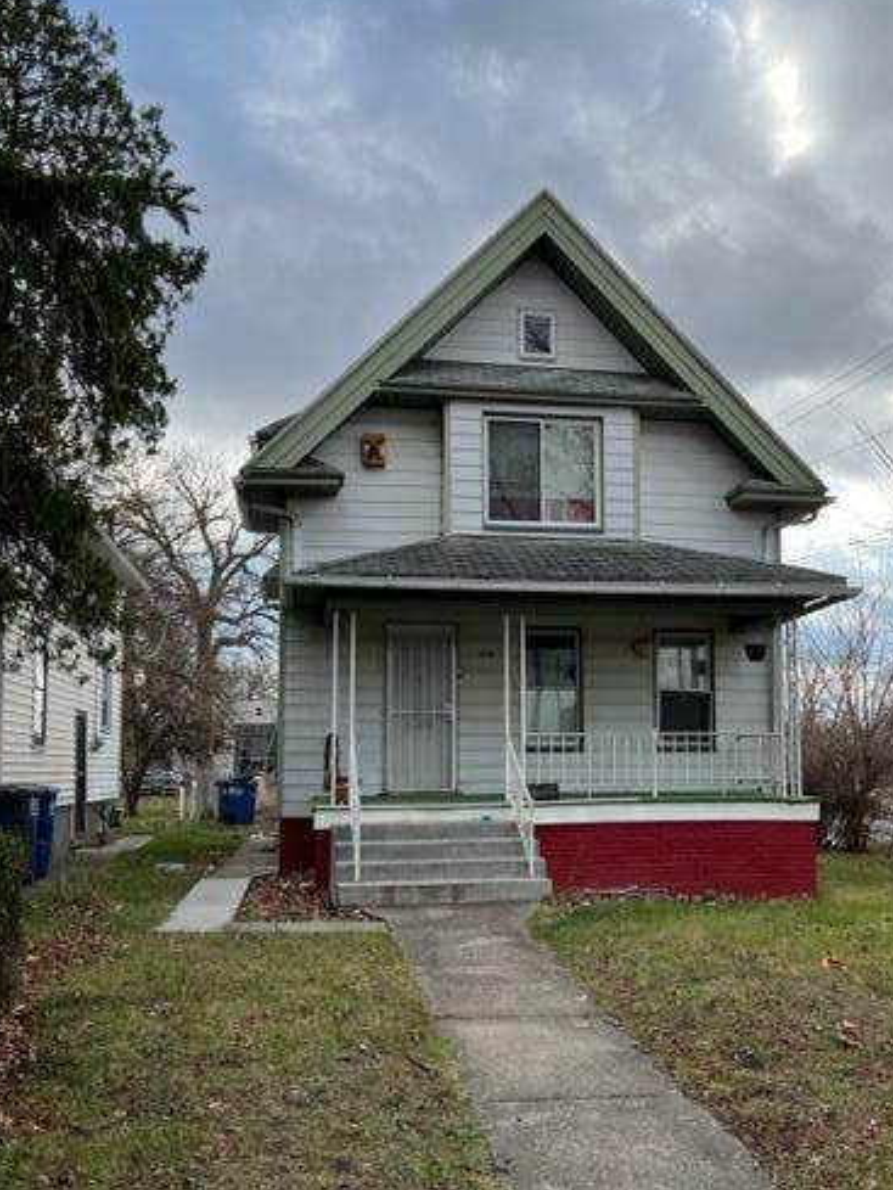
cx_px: 518
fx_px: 1169
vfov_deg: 53.7
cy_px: 686
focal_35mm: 34
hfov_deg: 41.7
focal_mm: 5.1
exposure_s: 1/1721
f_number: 1.6
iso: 50
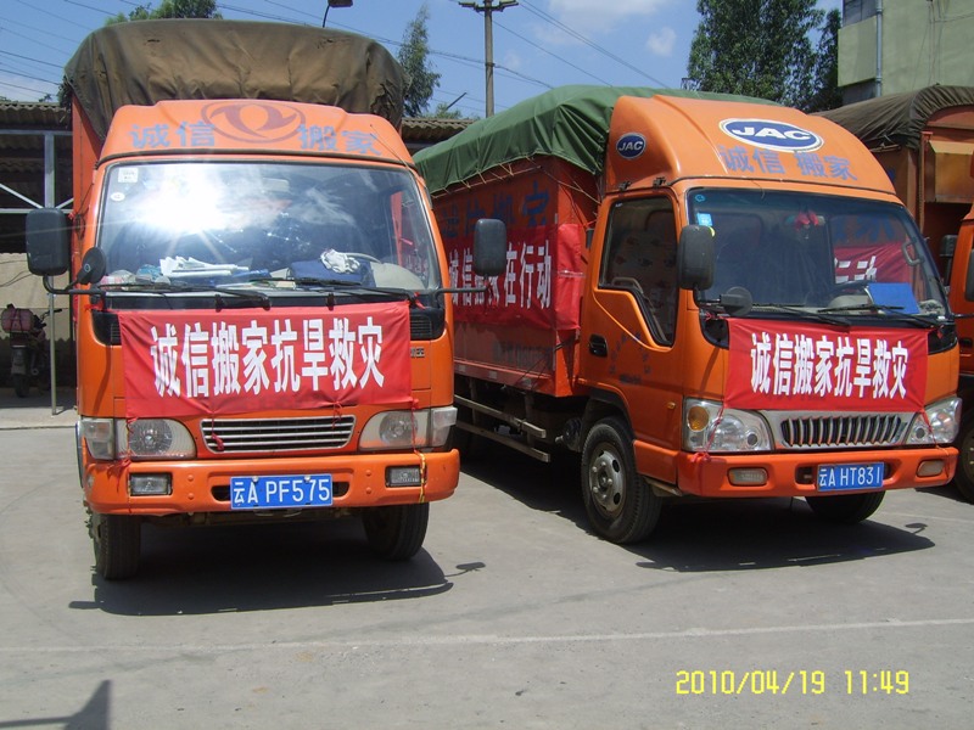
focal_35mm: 38
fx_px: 1069
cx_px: 487
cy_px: 365
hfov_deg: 49.0
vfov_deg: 37.7
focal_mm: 7.8
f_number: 6.4
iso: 50
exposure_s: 1/400
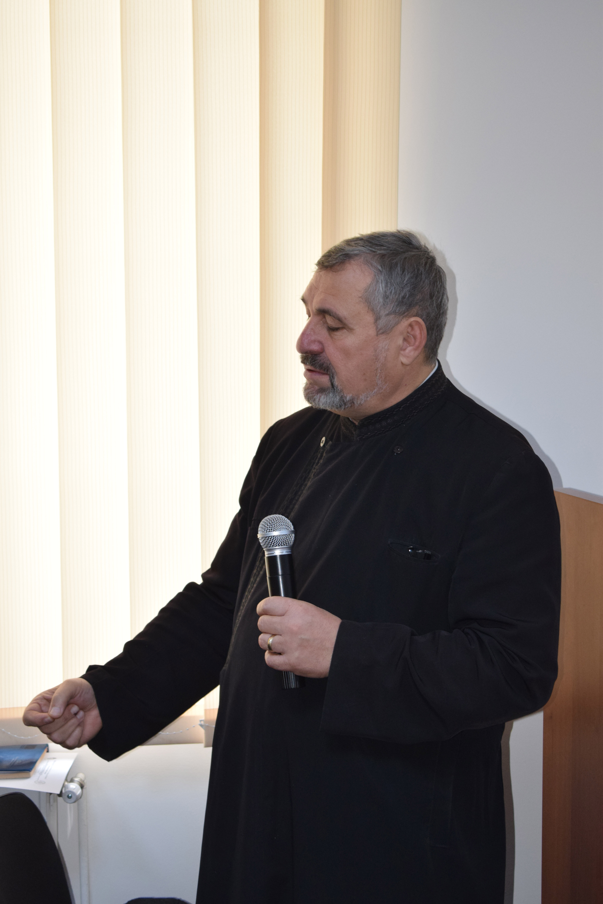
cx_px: 302
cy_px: 452
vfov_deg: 26.0
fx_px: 1960
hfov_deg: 17.5
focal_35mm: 78
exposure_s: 1/60
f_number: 5.6
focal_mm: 52
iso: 1100
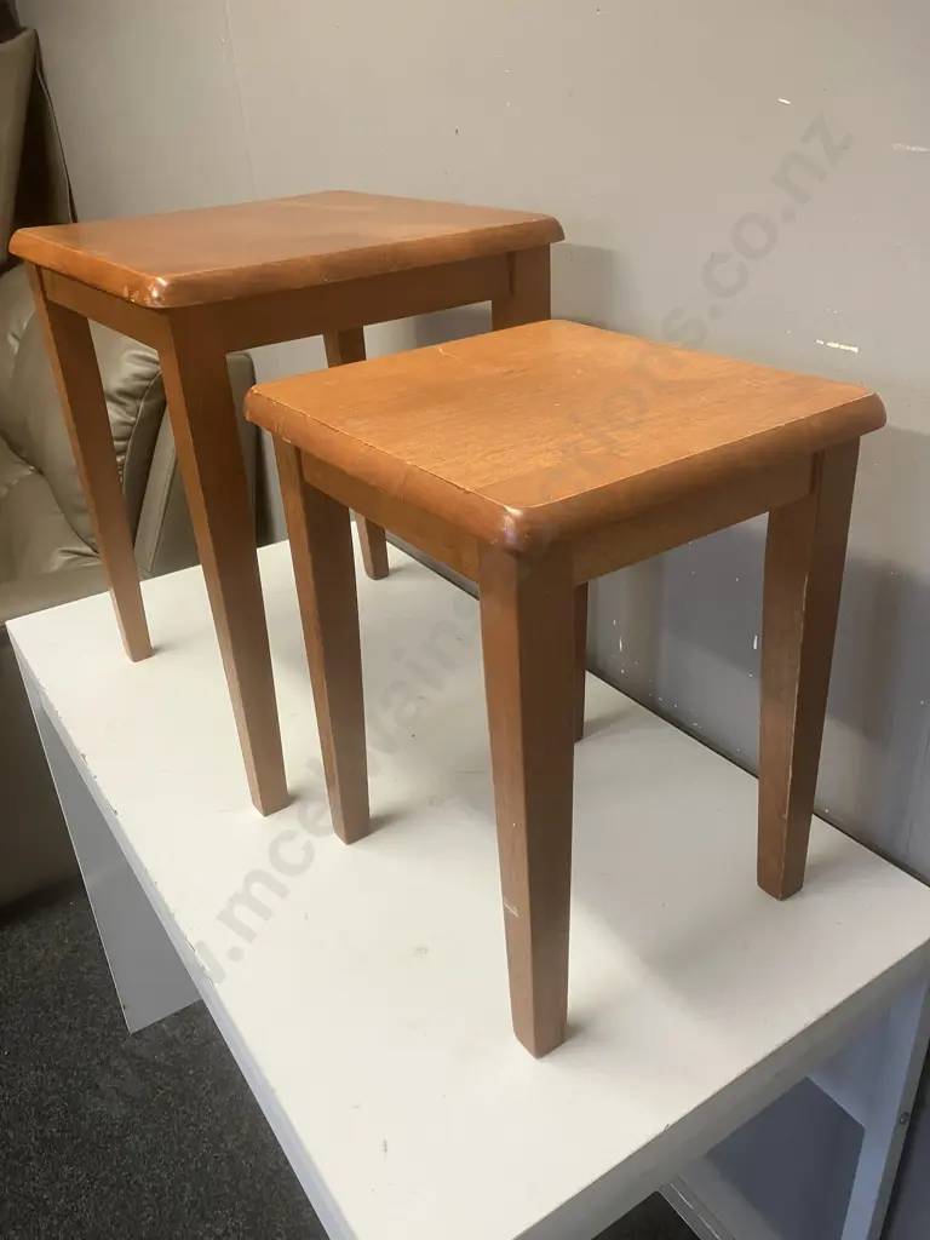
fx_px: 1003
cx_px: 465
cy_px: 620
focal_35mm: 28
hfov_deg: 49.7
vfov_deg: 63.4
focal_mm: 3.99
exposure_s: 1/50
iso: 64
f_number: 1.8
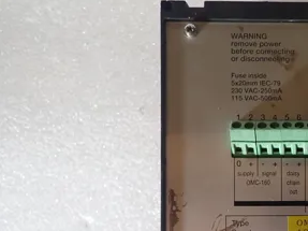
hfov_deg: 31.8
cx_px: 332
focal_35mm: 54
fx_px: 480
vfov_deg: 25.6
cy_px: 236
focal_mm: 4.5
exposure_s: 1/125
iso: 160
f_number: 2
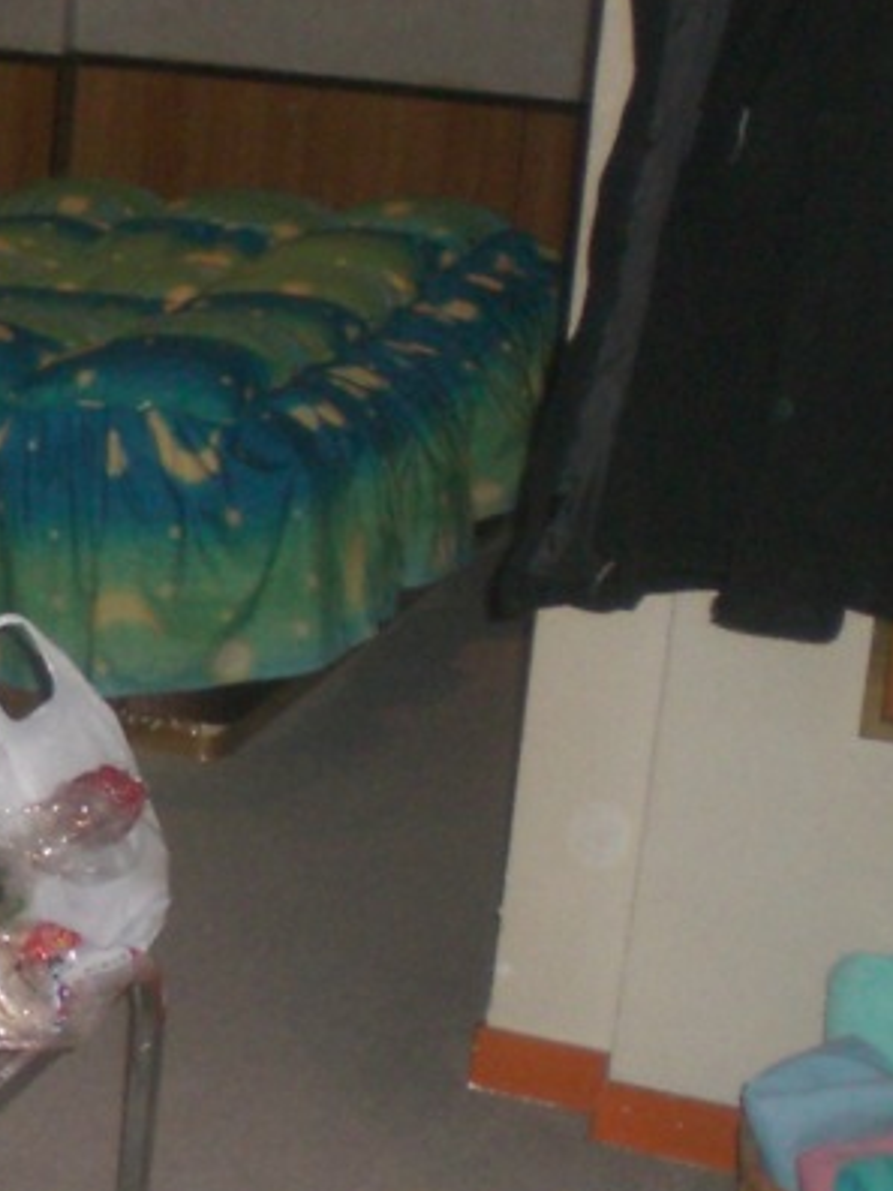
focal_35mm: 96
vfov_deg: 20.4
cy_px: 632
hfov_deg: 14.6
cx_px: -364
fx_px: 3302
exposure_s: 1/60
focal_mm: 6.3
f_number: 3.1
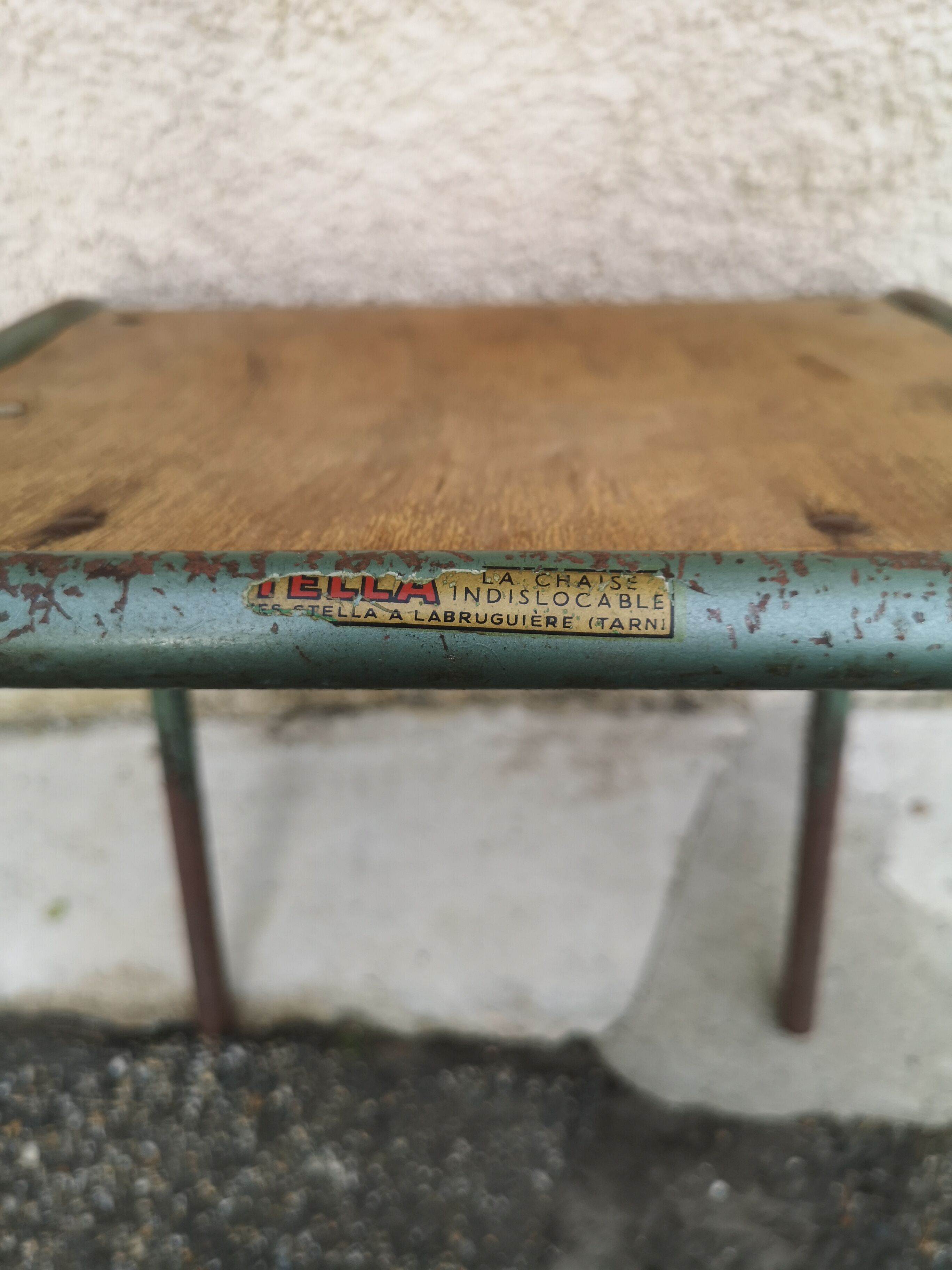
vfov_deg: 65.3
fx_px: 990
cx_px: 476
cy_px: 635
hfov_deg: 51.4
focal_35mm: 27
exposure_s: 1/238
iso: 50
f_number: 1.8
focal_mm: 5.58
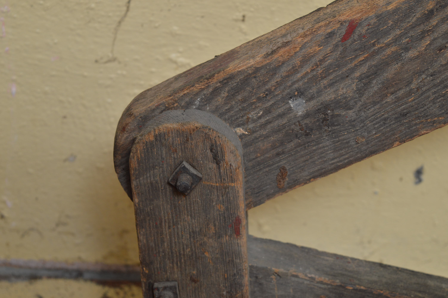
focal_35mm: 82
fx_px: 1026
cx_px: 224
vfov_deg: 16.5
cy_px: 149
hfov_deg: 24.6
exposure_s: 1/60
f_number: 6.3
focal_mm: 55
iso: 400
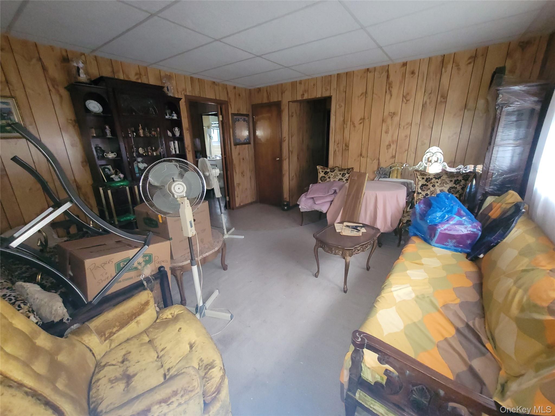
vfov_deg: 89.9
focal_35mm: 13
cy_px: 208
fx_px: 208
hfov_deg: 106.2
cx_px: 278
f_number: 2.2
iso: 640
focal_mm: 2.2
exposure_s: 1/20
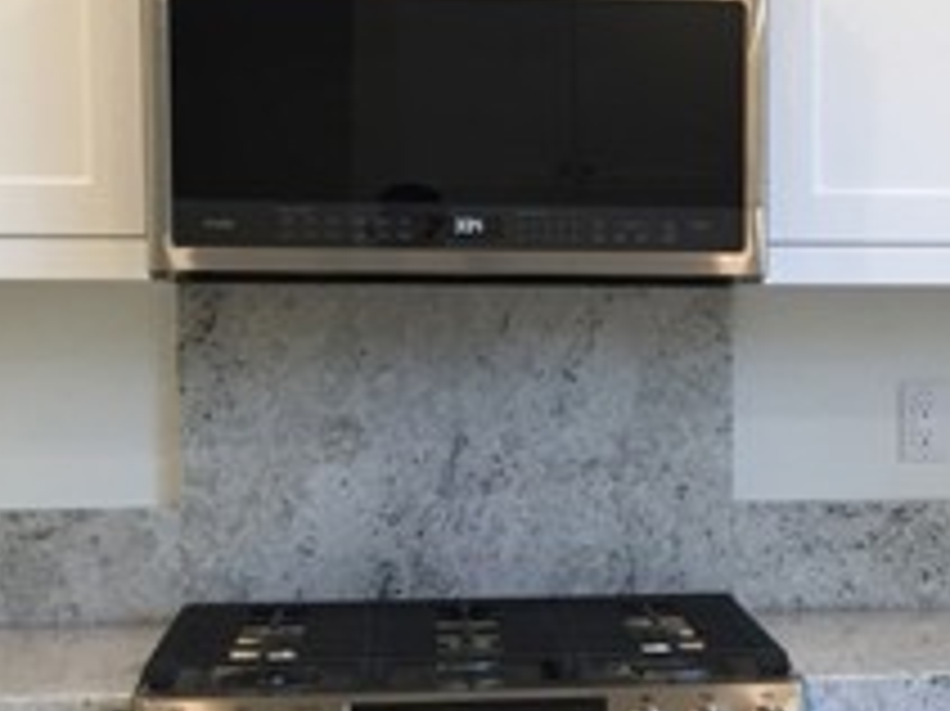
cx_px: 828
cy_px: 464
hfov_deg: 21.8
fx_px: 2414
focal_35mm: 88
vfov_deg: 16.7
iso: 40
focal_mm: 4.15
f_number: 2.2
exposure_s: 1/30
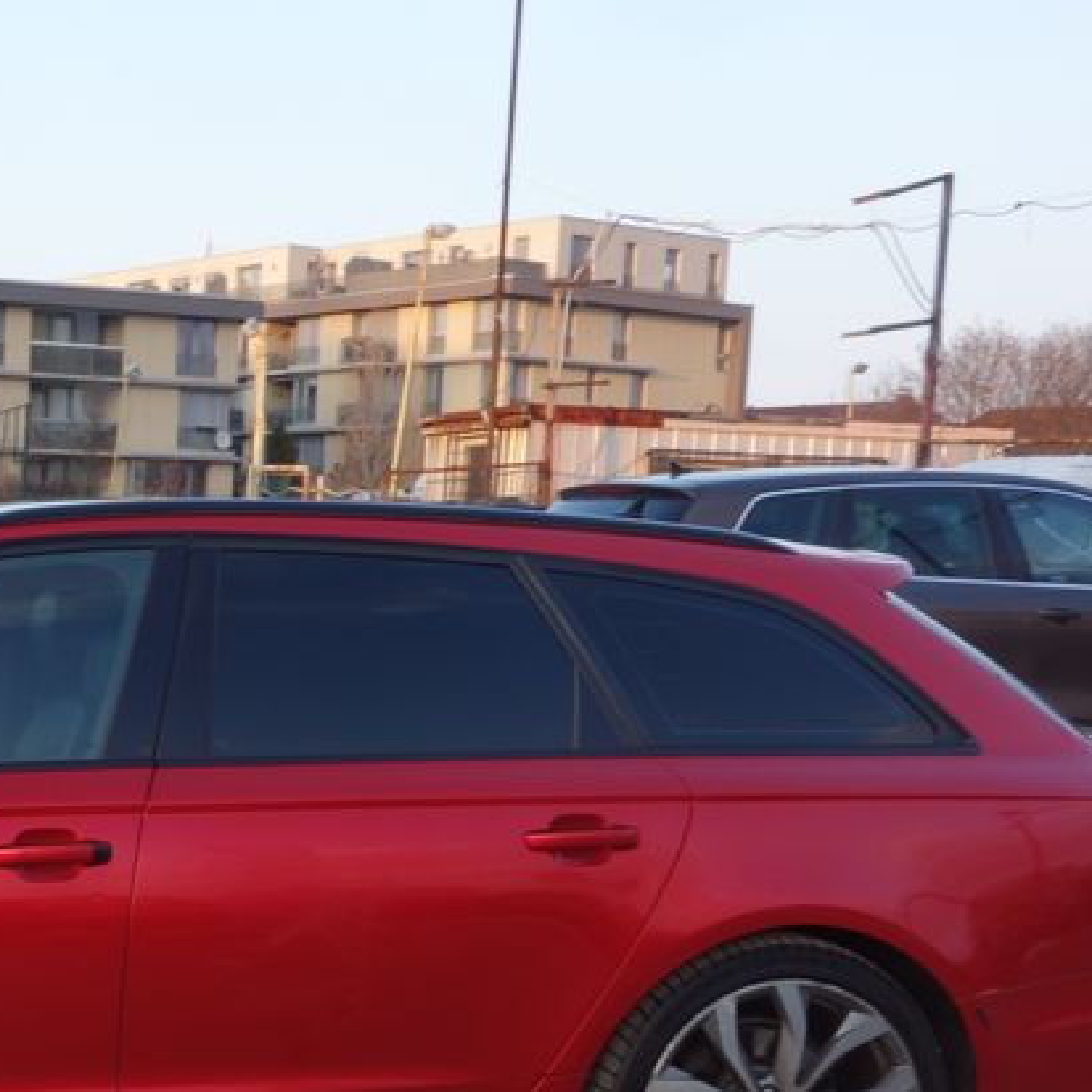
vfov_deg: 28.5
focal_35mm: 59
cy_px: 855
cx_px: -124
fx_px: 2106
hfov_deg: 26.6
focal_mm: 10.4
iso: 125
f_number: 9
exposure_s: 1/25
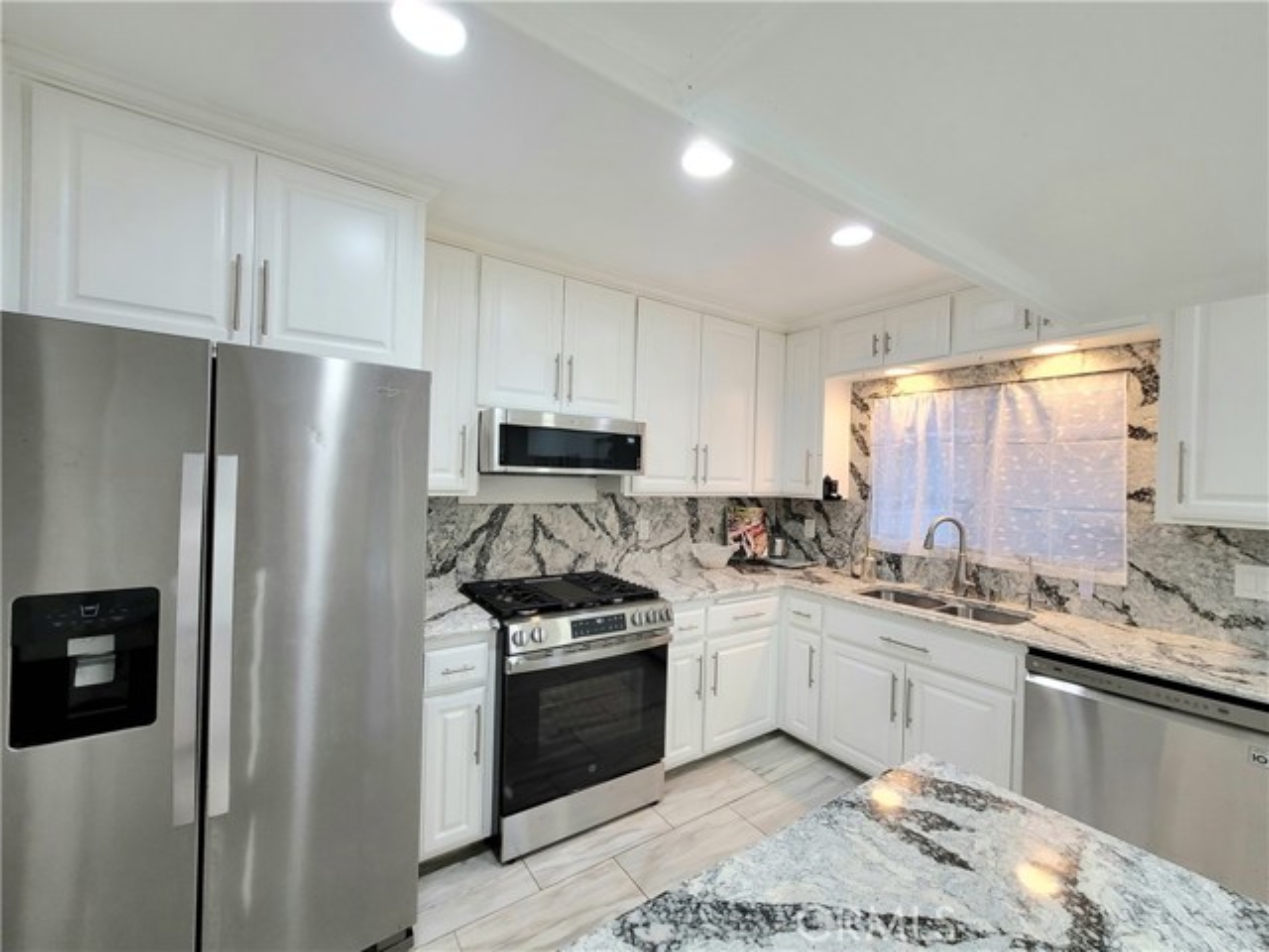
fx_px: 477
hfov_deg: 106.2
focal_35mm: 13
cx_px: 634
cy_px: 476
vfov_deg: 89.9
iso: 160
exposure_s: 1/60.2
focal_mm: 2.2
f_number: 2.2
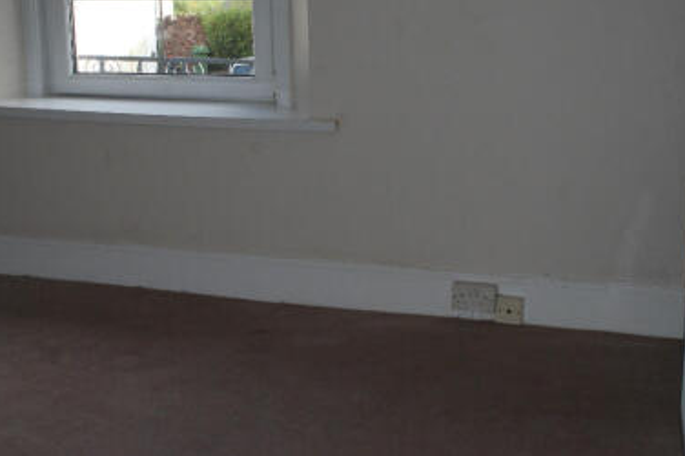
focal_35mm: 57
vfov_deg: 23.7
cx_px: 310
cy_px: 169
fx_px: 1084
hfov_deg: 35.1
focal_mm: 30
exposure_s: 1/160
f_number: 13
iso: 640
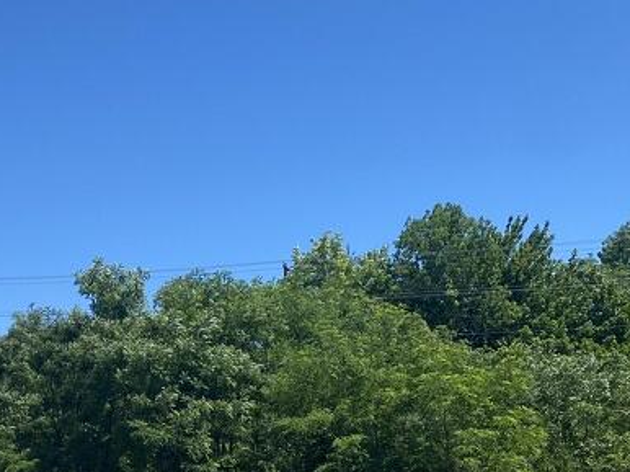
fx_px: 1255
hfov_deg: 27.0
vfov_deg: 20.0
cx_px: 42
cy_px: 562
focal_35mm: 69
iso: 32
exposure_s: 1/2688
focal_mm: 4.25
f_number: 1.8
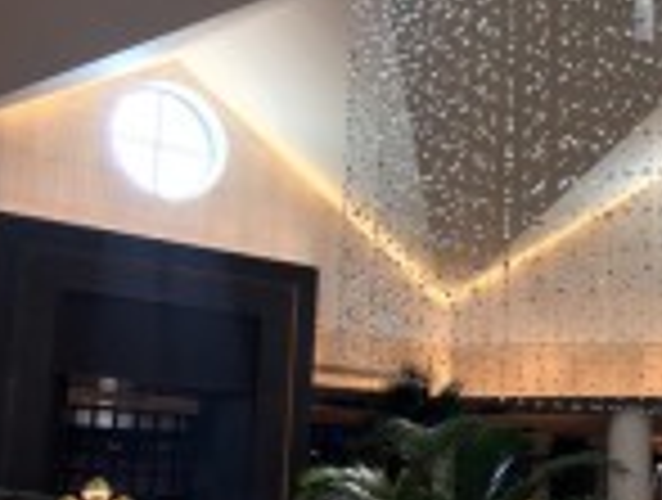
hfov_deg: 25.5
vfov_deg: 21.3
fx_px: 1323
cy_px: 322
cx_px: 770
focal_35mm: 69
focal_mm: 4.15
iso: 25
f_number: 2.2
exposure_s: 1/40
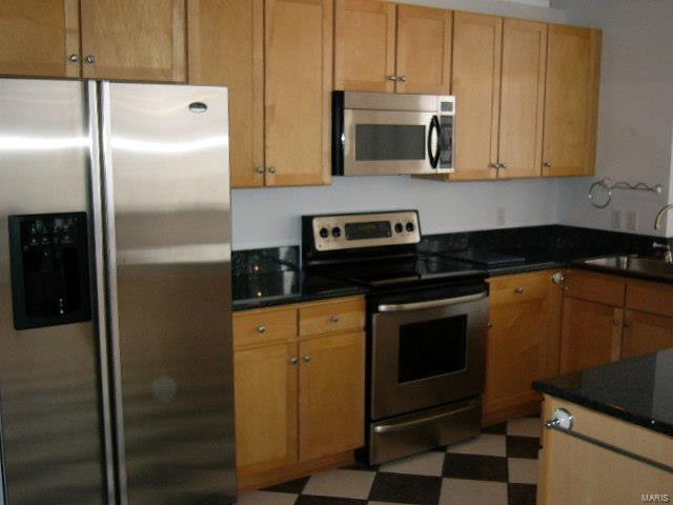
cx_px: 336
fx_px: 680
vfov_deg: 40.7
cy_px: 252
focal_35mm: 35
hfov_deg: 52.6
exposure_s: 1/60
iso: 100
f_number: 2.8
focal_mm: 5.8
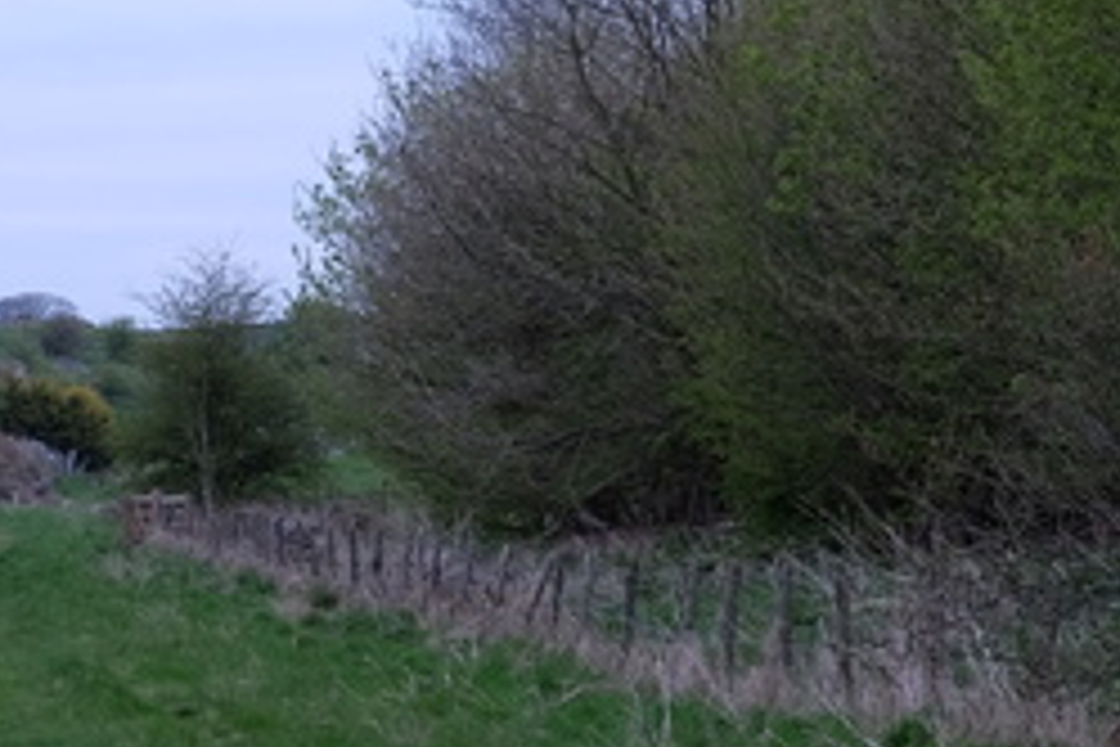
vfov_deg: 8.5
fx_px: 5040
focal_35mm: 162
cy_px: 522
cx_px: -121
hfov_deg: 12.5
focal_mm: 34.3
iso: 200
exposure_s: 1/60
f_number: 3.6
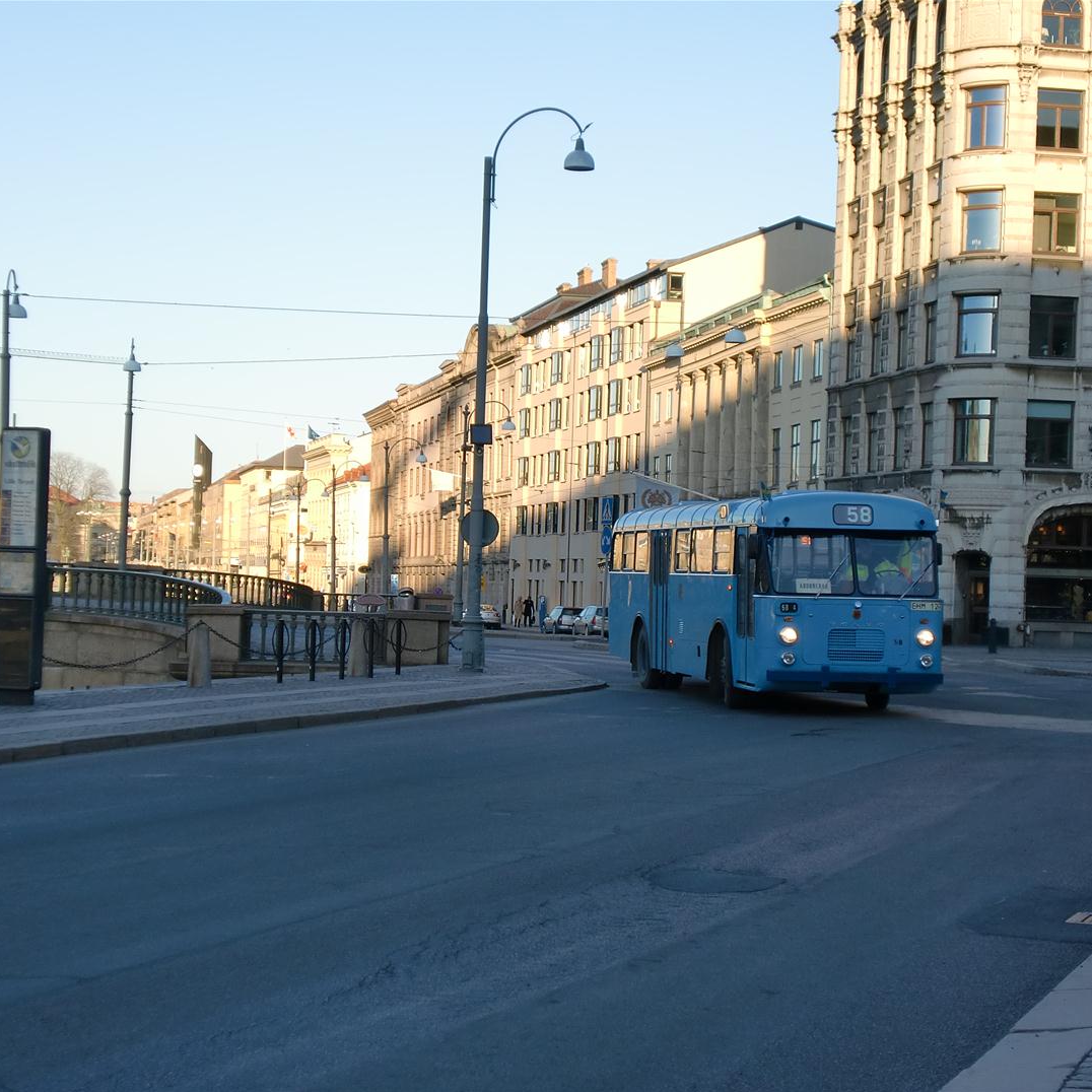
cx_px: 515
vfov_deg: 24.3
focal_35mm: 71
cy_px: 547
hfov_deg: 24.3
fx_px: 2534
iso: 64
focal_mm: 10.4
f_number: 4
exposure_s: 1/200
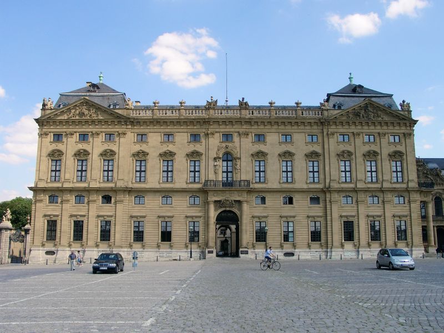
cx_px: 222
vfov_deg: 41.8
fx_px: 436
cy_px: 166
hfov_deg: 54.0
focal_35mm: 34
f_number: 4
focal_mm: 7.13
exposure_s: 1/650
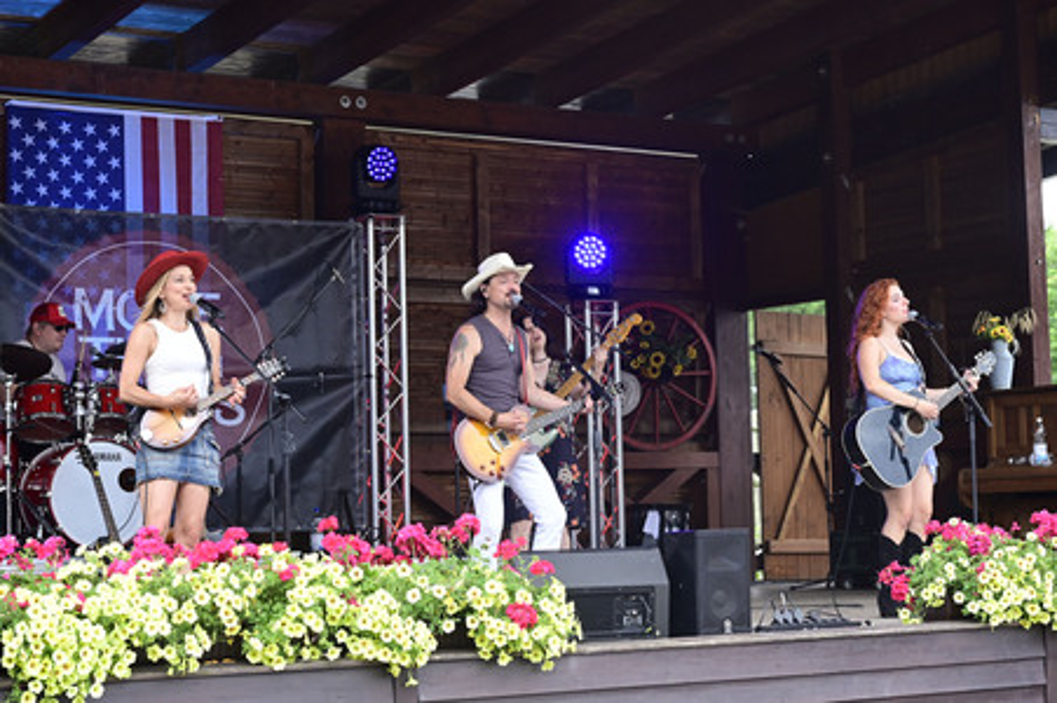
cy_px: 352
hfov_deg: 27.0
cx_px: 528
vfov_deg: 18.2
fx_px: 2200
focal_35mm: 75
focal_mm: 75
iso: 800
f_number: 6.3
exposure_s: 1/160
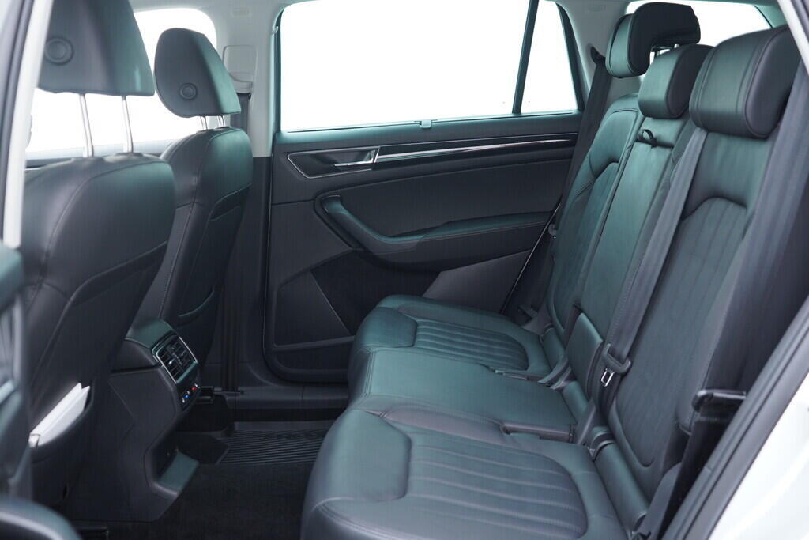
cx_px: 404
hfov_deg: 53.1
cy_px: 270
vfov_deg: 36.9
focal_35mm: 36
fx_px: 809
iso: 400
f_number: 2.8
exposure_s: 1/40
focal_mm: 24
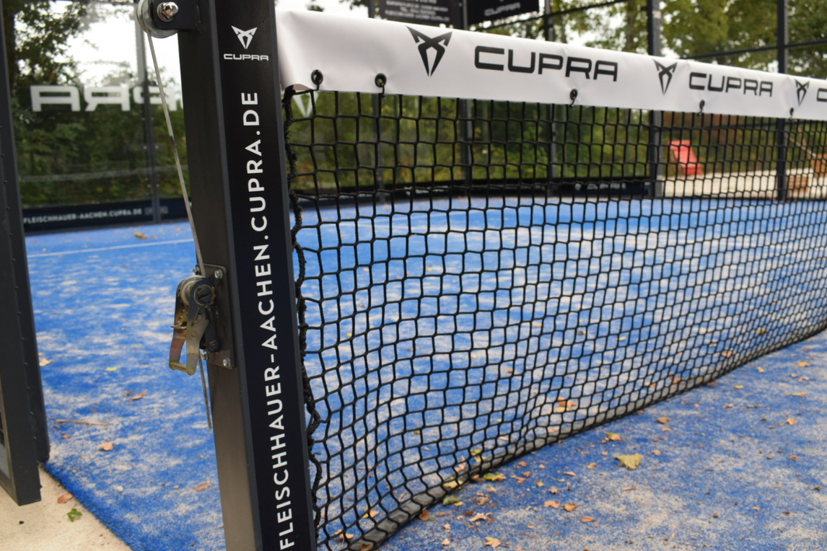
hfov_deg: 53.1
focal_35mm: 36
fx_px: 827
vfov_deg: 36.8
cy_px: 300
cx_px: 427
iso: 400
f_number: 6.3
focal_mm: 22
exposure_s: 1/160
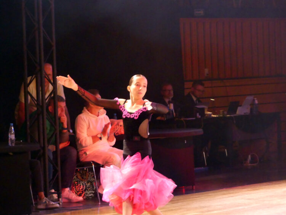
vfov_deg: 6.2
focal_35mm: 240
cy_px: 108
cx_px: 143
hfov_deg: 8.2
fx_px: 1984
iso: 1250
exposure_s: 1/100
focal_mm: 43.3
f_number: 2.8
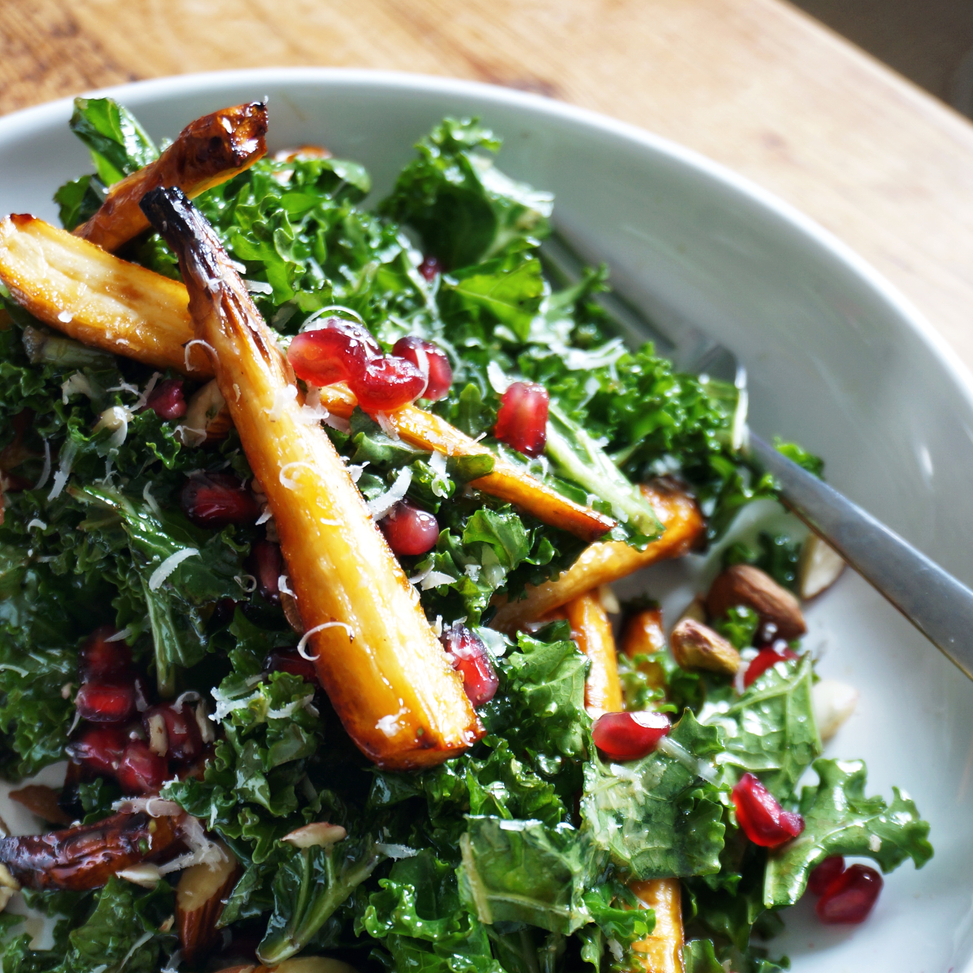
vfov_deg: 28.7
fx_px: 1897
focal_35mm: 60
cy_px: 604
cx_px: 488
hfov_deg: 28.8
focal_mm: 31
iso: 200
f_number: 5
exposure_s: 1/13
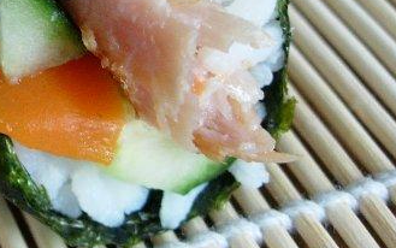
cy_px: 41
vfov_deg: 13.3
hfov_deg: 20.4
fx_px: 1058
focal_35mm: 98
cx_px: -18
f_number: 2.8
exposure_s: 1/21.9
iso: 200
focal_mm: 7.8
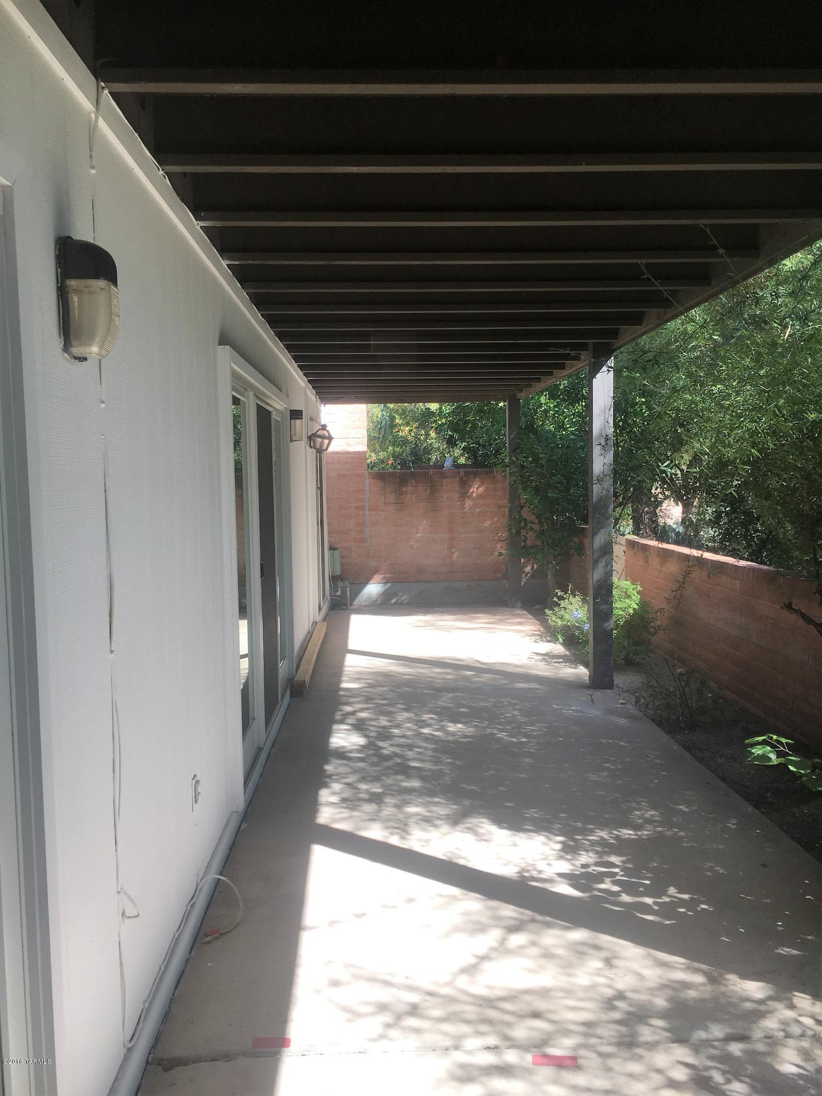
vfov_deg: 61.7
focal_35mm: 29
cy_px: 548
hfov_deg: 48.2
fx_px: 919
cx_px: 411
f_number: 2.2
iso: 25
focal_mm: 4.15
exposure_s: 1/444
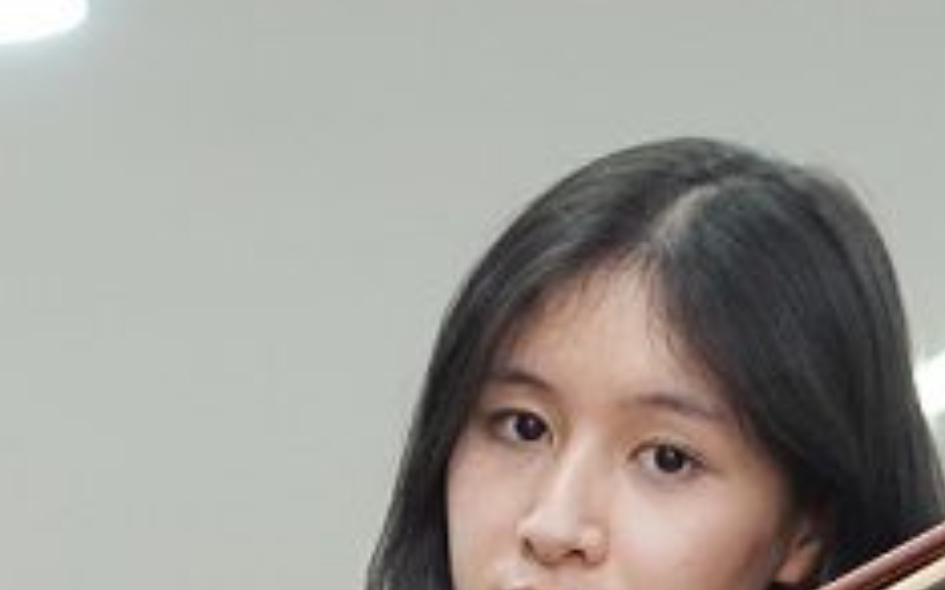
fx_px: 14107
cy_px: 1827
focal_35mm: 548
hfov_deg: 3.8
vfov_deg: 2.4
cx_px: -1199
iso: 160
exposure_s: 1/60
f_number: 2.2
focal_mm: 50
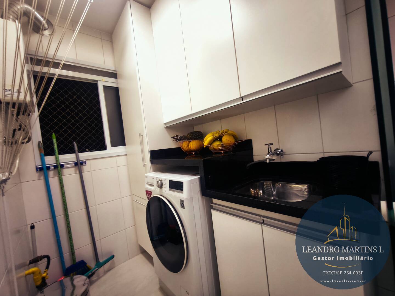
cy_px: 148
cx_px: 198
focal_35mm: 15
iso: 400
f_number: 2.2
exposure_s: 1/30
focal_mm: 1.91
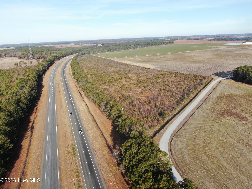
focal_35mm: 24
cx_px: 126
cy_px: 94
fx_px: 175
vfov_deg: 56.8
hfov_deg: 71.6
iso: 110
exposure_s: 1/800
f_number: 2.8
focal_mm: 4.39
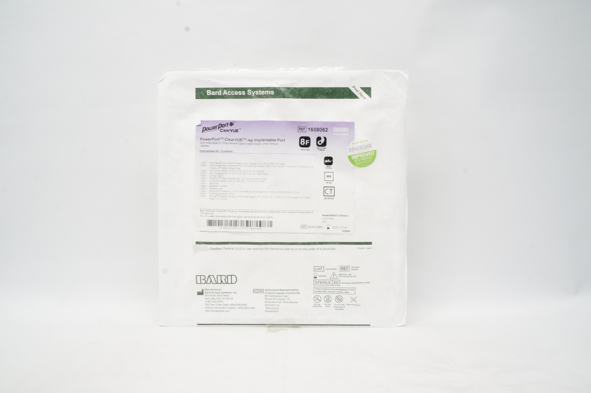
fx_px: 443
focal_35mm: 27
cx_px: 296
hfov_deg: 67.4
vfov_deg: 47.8
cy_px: 196
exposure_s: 1/20
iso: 1600
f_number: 16
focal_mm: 18
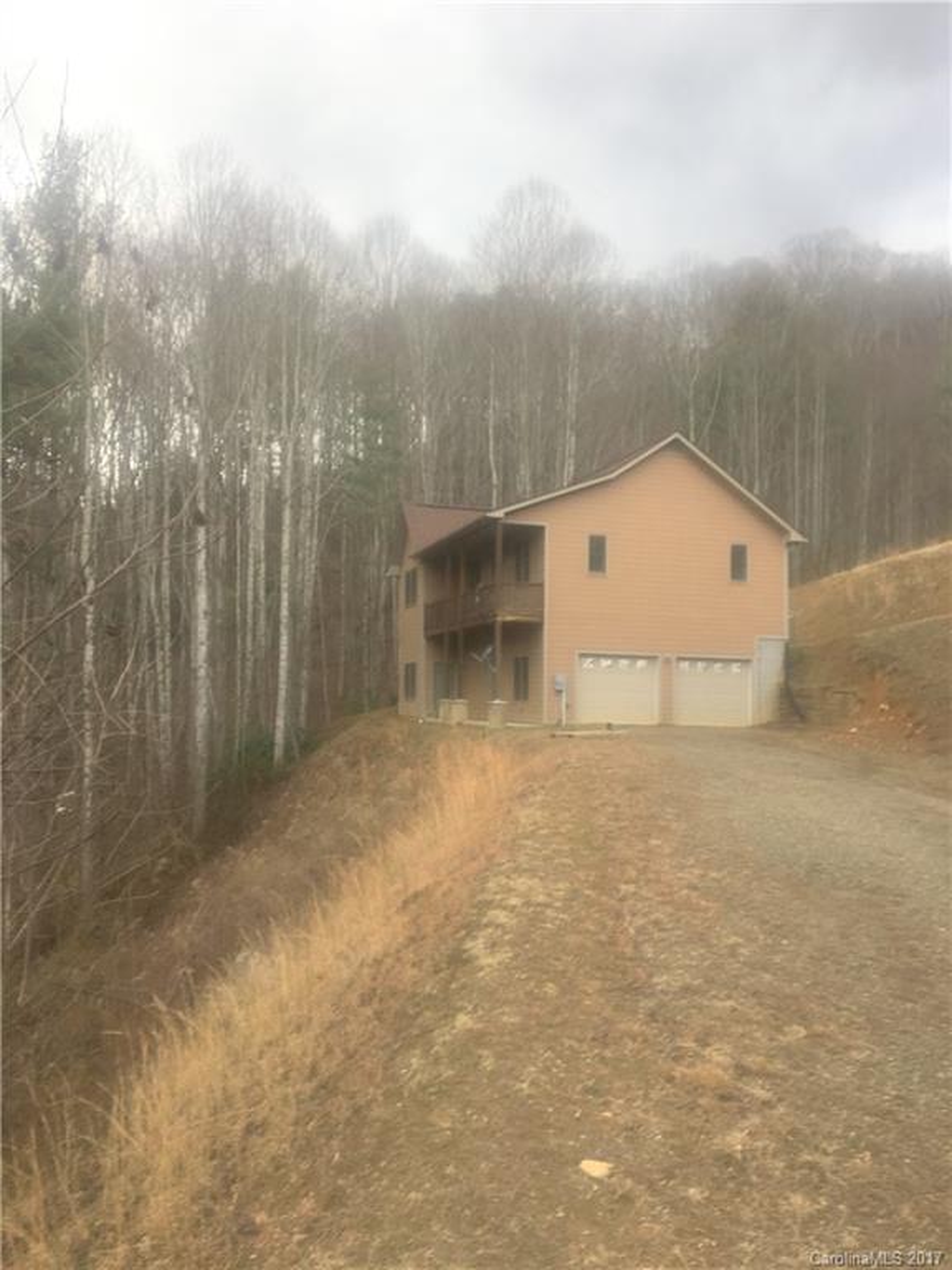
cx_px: 476
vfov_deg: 61.7
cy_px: 635
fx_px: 1063
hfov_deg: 48.2
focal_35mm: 29
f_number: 2.2
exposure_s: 1/214
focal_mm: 4.15
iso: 25
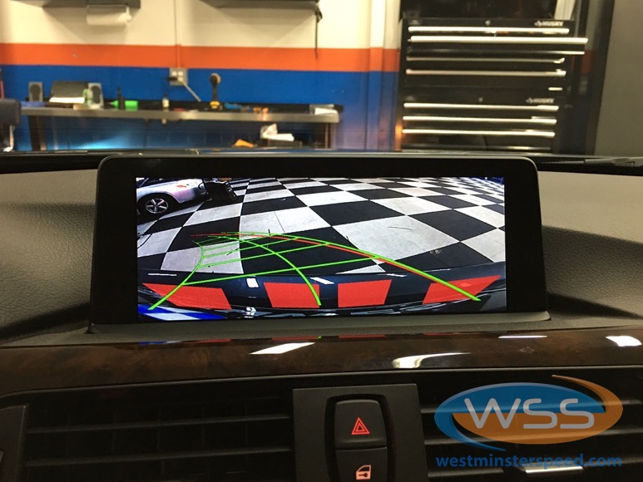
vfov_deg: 46.8
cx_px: 315
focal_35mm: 30
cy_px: 245
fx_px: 557
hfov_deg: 60.0
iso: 100
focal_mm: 4.15
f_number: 2.2
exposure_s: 1/15
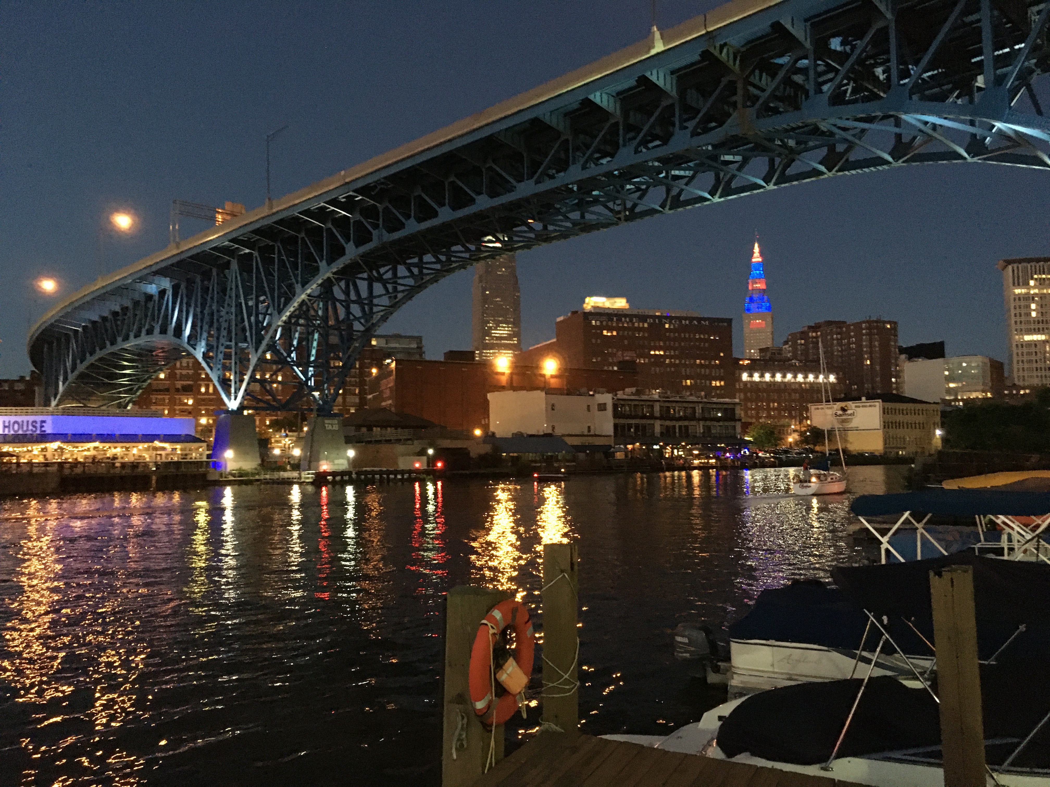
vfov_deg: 48.2
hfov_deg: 61.7
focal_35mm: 29
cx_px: 525
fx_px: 880
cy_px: 394
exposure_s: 1/15
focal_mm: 4.15
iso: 640
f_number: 2.2
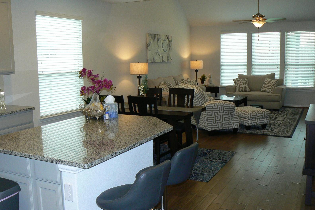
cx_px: 159
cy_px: 102
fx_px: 332
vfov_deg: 35.0
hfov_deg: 50.7
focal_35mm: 38
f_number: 3.6
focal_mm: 6
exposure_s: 1/30
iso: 200
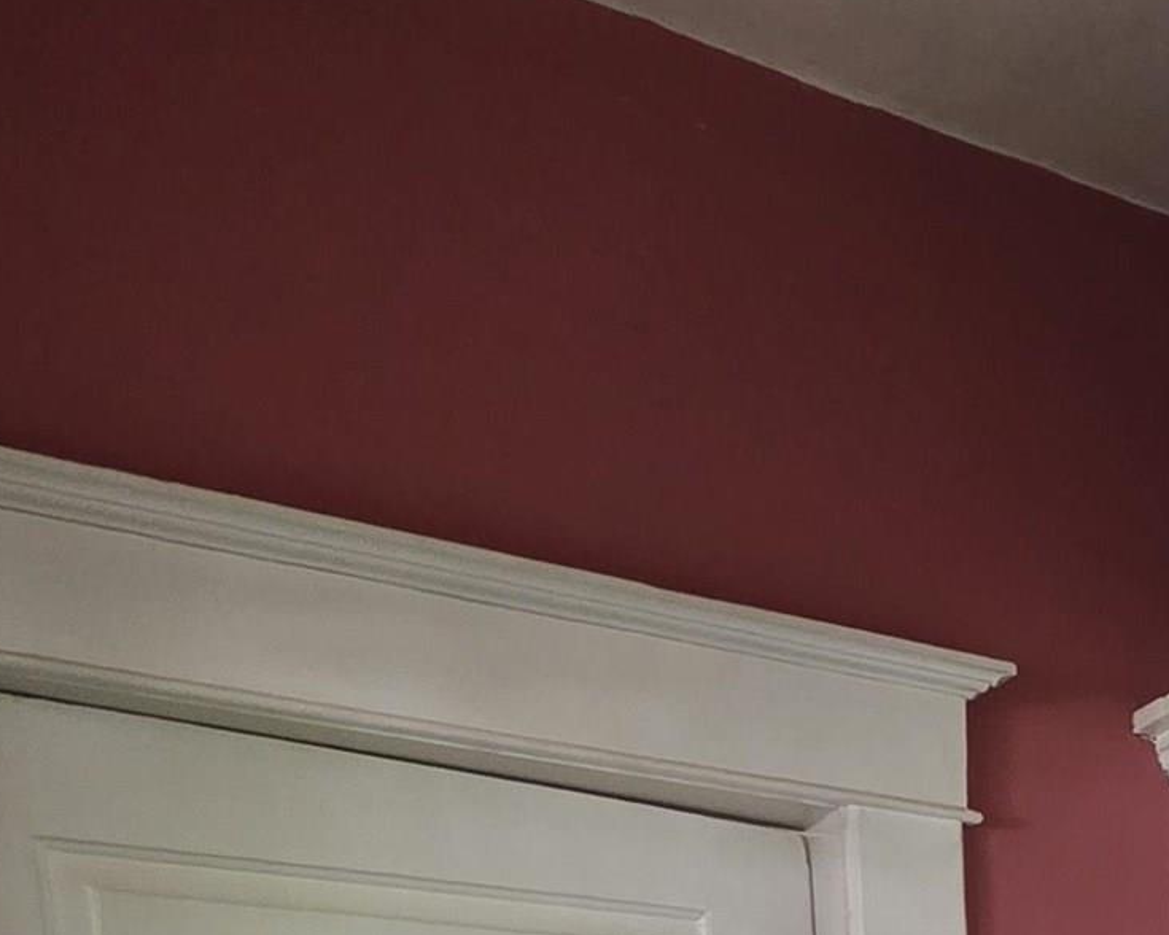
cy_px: 1606
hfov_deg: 27.8
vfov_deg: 21.1
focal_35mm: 53
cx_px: 1605
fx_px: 1834
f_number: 1.9
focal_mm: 2.2
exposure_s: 1/60
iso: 500
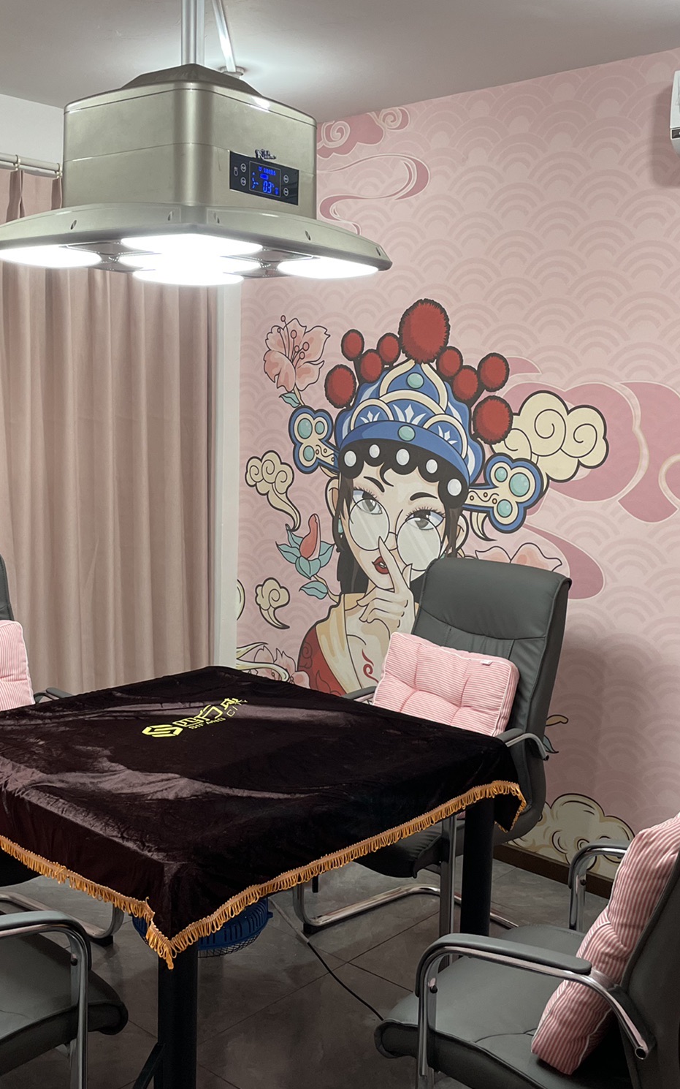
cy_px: 542
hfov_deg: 34.3
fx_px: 1097
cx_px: 280
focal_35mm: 37
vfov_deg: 52.8
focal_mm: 4.2
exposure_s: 1/100
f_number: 1.6
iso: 125
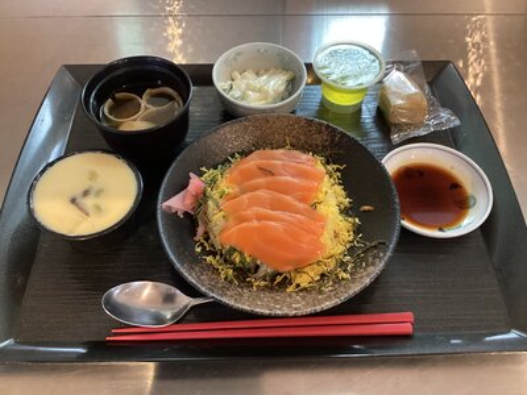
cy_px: 198
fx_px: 472
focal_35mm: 31
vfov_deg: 45.4
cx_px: 264
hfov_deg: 58.4
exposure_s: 1/30
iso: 400
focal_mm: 3.3
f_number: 2.4
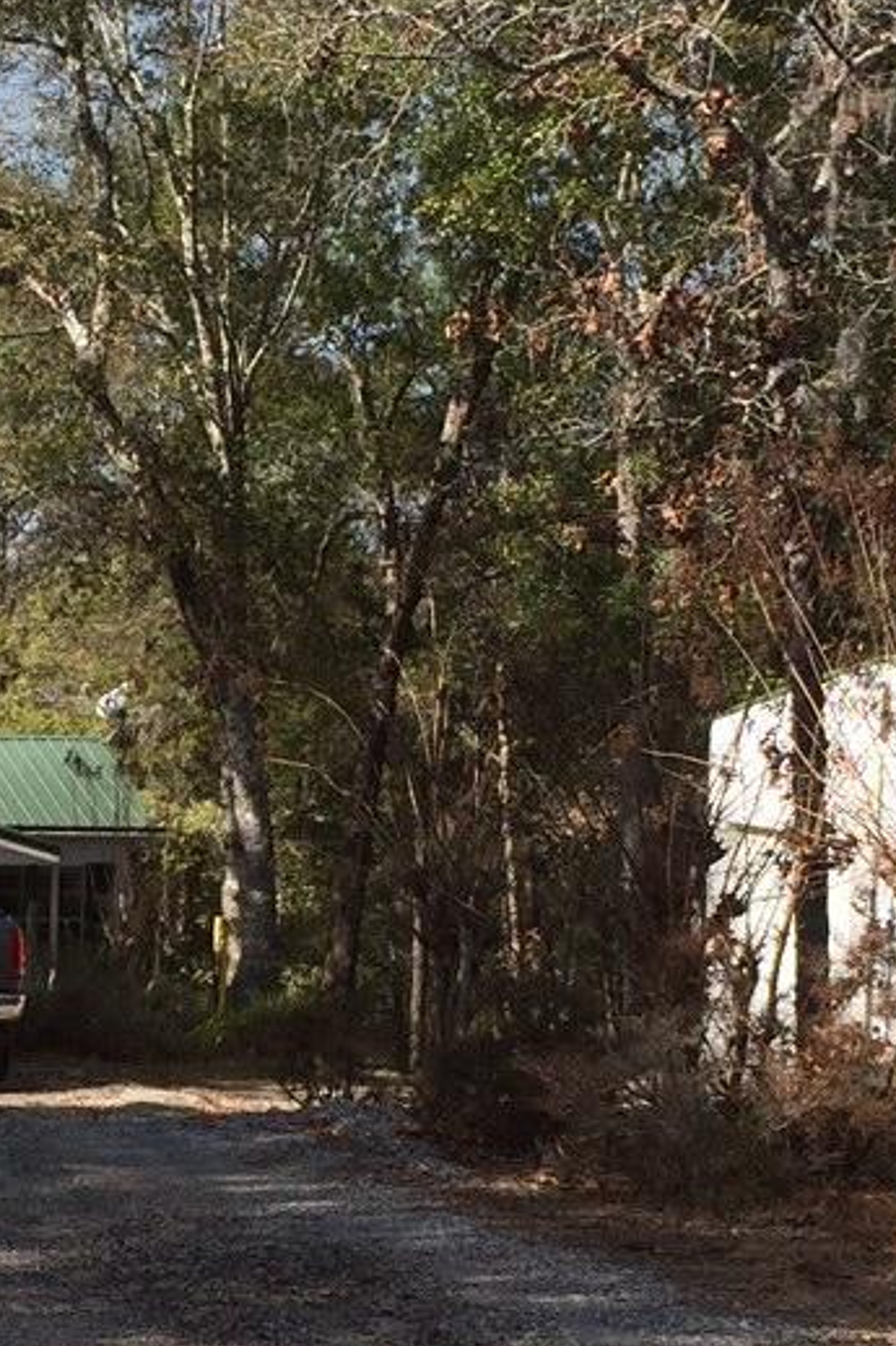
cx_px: 18
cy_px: 938
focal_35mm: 95
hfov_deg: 14.2
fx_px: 3549
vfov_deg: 21.4
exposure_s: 1/1721
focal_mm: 4.15
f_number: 2.2
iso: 32
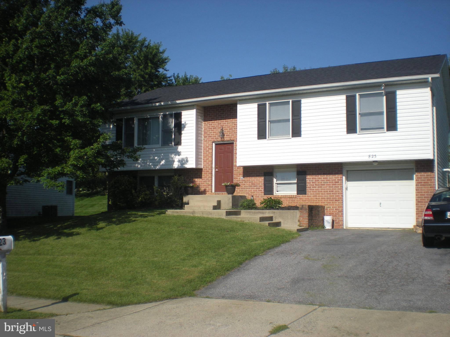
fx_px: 494
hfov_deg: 49.0
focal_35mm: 38
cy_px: 168
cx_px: 225
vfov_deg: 37.7
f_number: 4.6
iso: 64
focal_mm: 6.3
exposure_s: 1/672
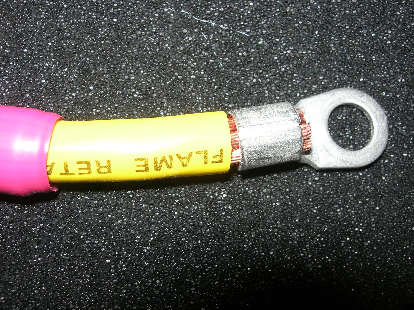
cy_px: 155
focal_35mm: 38
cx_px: 207
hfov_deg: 49.0
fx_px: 454
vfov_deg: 37.7
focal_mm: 7.8
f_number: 4.8
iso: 64
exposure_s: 1/60.1
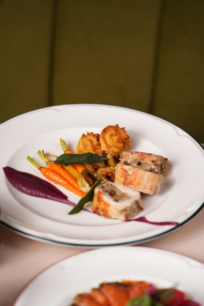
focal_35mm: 105
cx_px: 102
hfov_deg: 13.0
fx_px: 892
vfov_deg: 19.5
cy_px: 153
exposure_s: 1/125
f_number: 4
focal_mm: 105
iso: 640
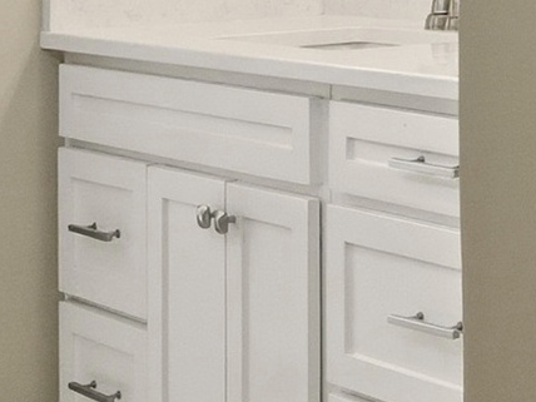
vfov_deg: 14.1
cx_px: 973
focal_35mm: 101
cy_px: -111
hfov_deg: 16.3
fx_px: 1564
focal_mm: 10
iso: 400
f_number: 9
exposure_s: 1/400
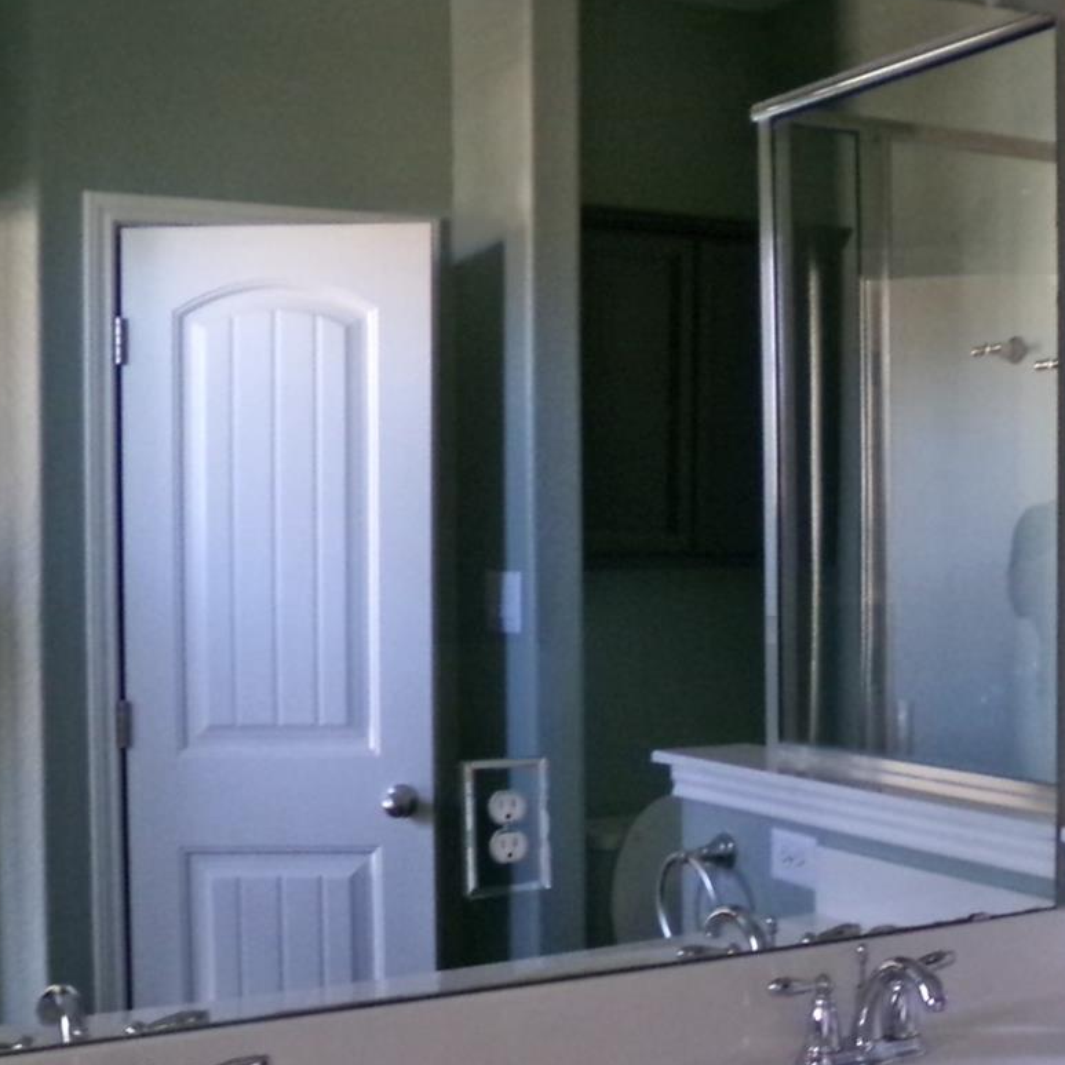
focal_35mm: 56
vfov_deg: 30.5
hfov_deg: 29.9
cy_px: 605
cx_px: 829
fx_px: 1949
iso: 637
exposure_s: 1/17
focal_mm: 4.3
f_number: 3.7
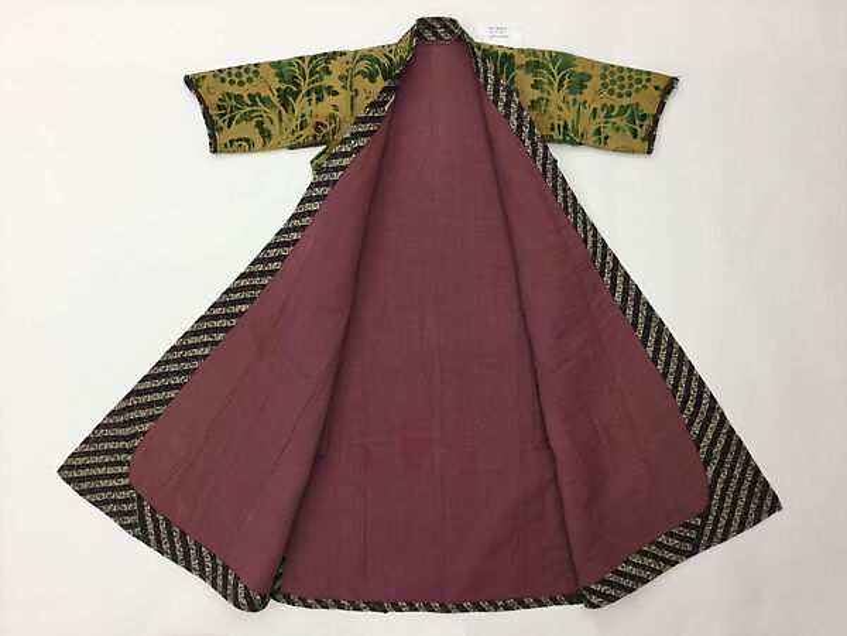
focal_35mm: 31
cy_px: 318
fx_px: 759
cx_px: 424
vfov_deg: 45.4
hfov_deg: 58.4
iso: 32
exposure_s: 1/40
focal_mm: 3.3
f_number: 2.4
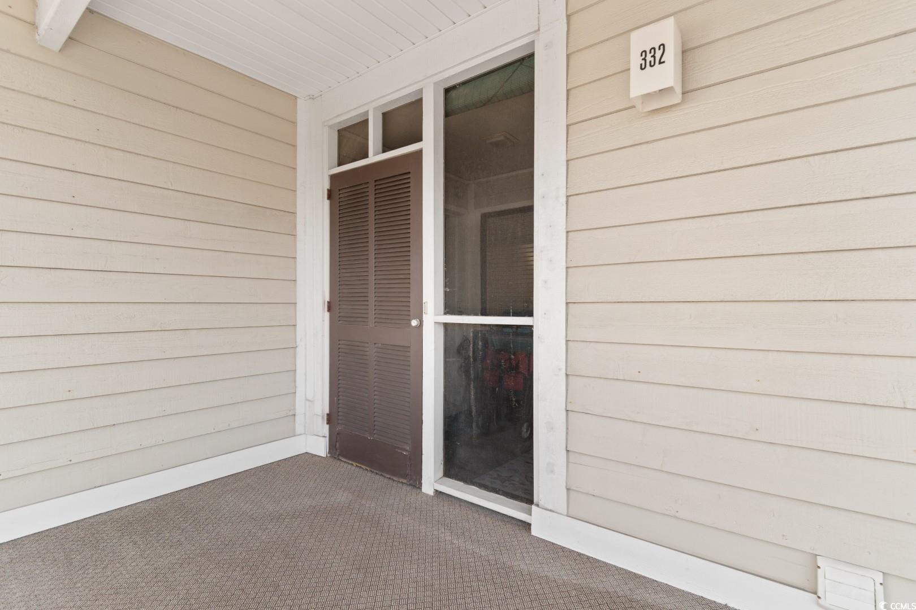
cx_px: 458
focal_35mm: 16
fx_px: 407
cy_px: 305
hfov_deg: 96.7
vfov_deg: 73.7
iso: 100
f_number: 4.8
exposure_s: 1/40
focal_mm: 11
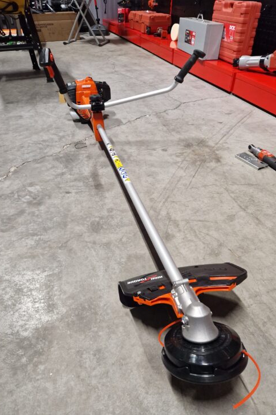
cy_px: 208
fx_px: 276
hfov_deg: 53.1
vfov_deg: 73.7
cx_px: 131
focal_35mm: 24
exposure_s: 1/100
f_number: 1.8
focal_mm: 5.4
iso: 64
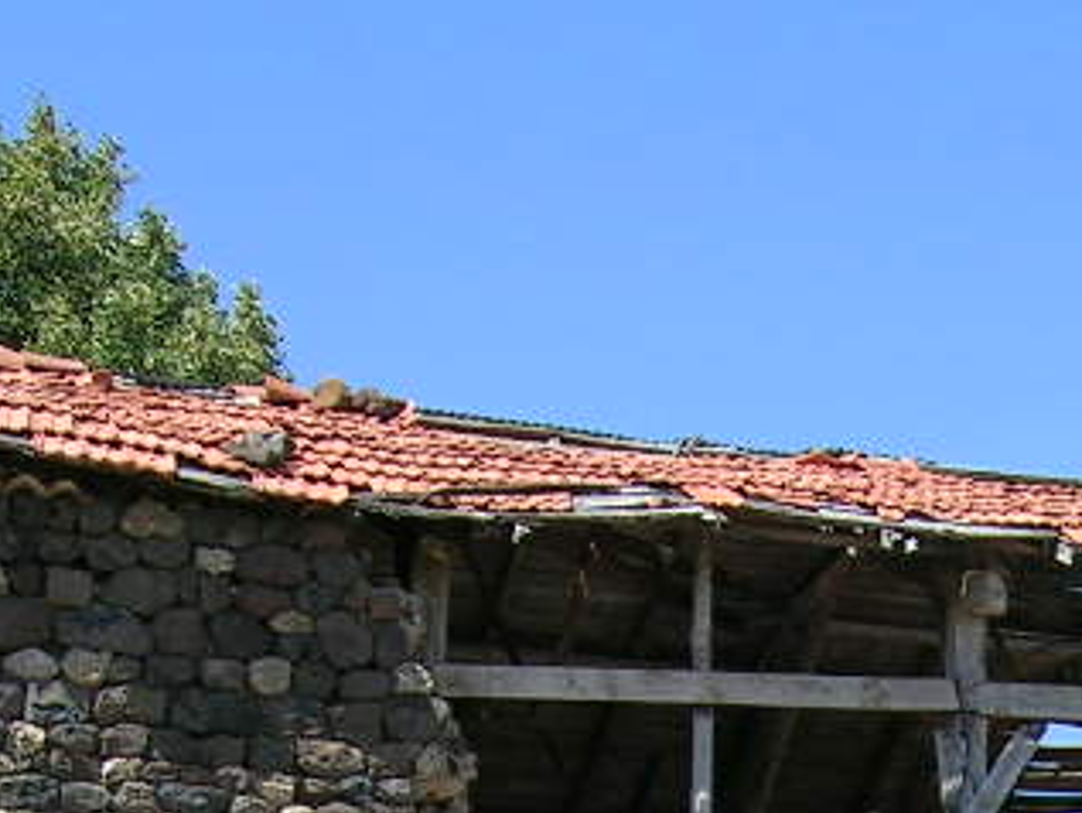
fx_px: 3533
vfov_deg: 12.5
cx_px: 1191
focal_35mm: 113
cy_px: 1199
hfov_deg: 16.9
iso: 50
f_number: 4.8
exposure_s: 1/246
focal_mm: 5.4
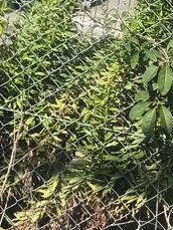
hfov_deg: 6.0
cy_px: -185
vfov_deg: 7.9
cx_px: -152
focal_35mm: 241
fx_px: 1604
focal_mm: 6.18
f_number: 1.65
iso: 50
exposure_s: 1/966
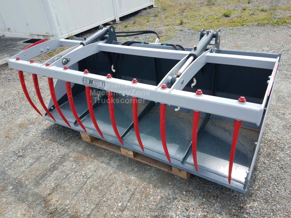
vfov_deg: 53.1
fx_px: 219
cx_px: 146
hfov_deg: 67.3
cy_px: 109
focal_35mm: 26
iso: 40
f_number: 1.7
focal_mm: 4.2
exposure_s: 1/1092
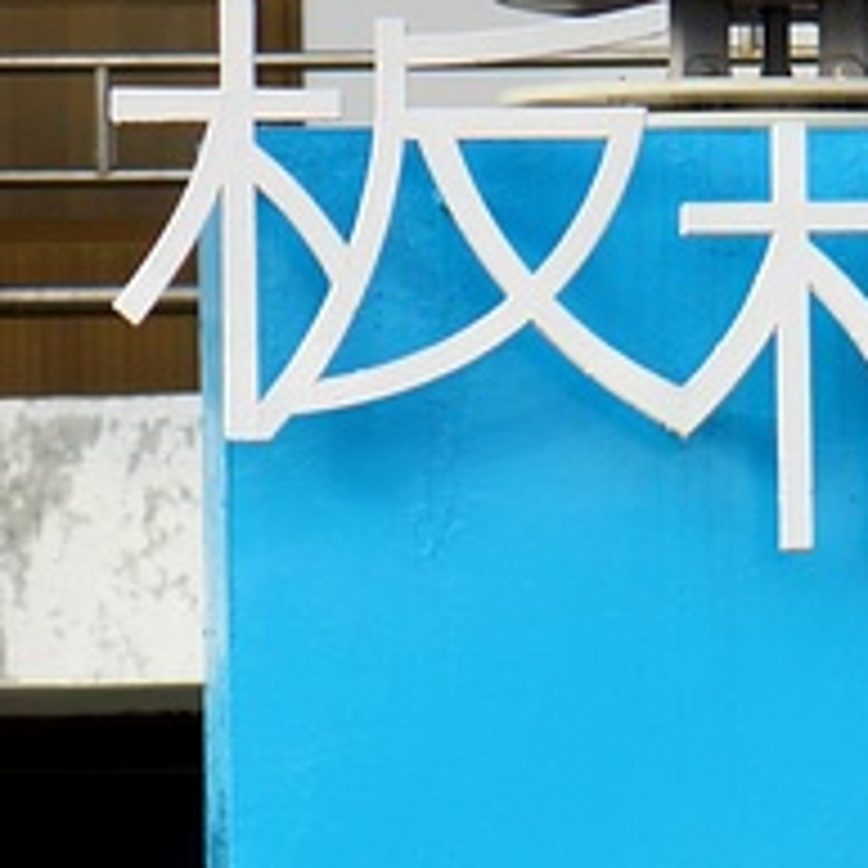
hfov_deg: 2.5
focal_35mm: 710
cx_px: 1498
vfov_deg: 2.5
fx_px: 20149
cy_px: 1181
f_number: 5.6
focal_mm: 105
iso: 100
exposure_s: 1/250
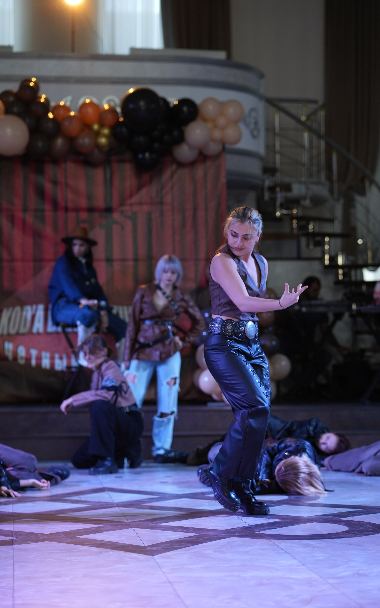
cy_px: 304
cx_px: 200
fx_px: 1442
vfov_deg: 23.8
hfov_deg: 15.0
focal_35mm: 87
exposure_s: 1/400
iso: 800
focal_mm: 85
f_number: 2.2
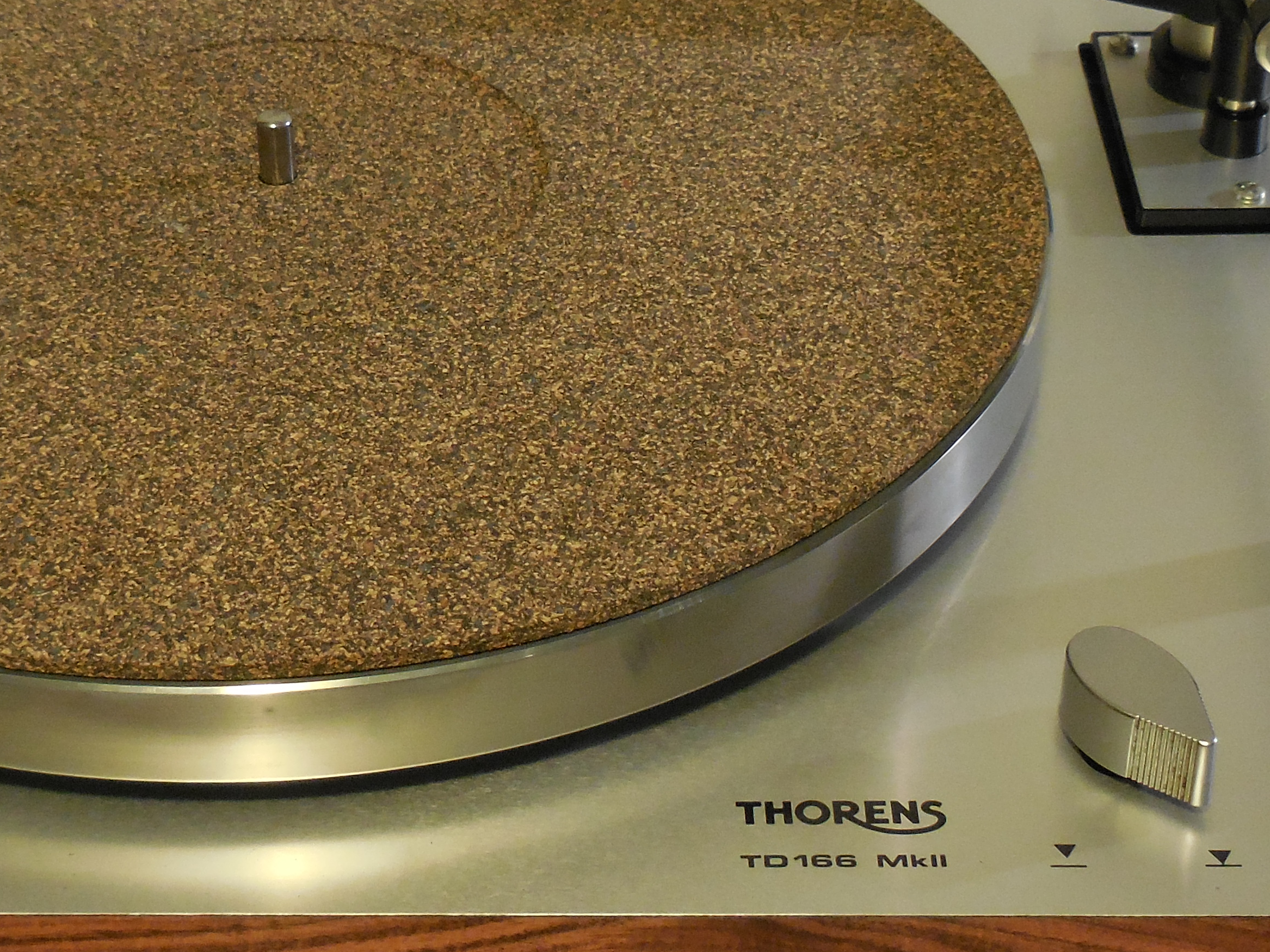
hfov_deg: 25.3
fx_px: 2825
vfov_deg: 19.1
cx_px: 516
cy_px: 339
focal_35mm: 77
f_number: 3.9
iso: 400
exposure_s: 1/13
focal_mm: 7
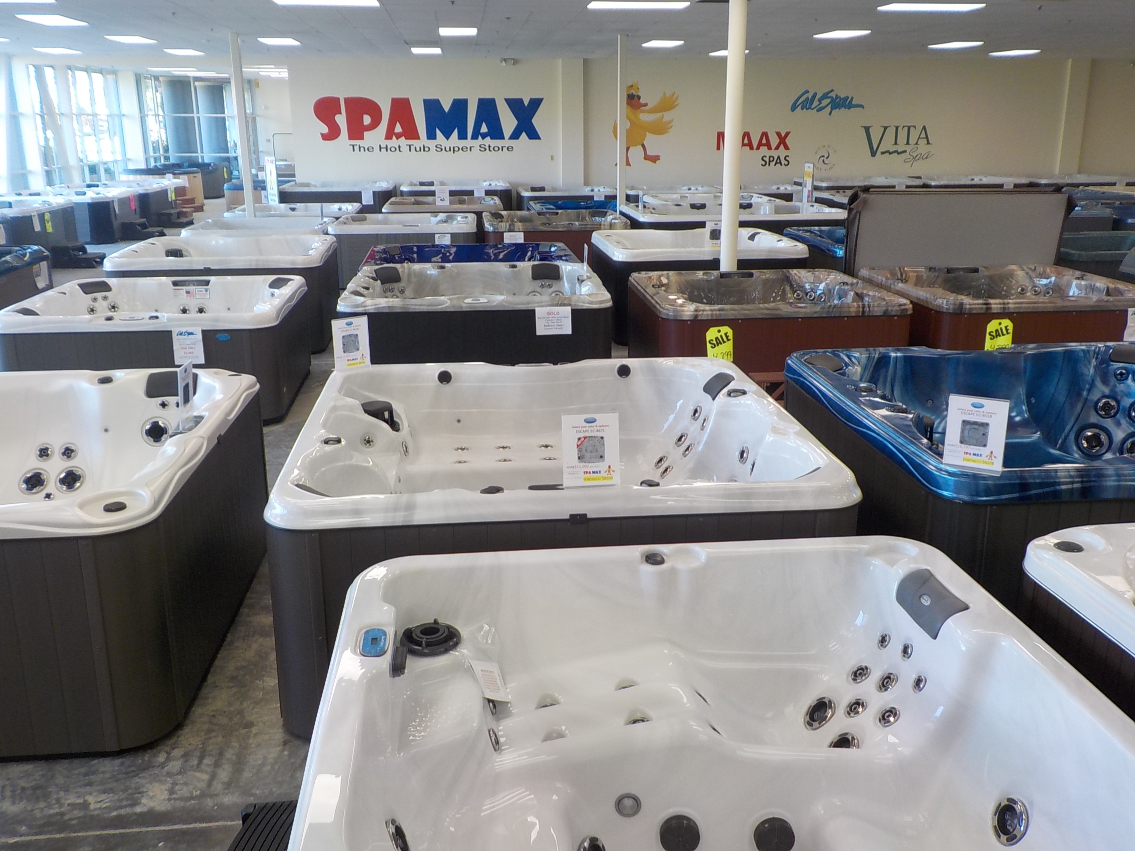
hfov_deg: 60.0
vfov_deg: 46.8
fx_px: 984
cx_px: 568
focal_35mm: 30
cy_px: 426
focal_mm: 4.1
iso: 125
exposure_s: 1/40
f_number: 3.3
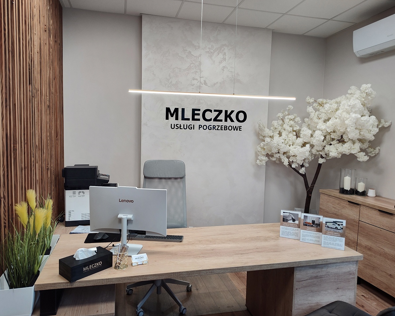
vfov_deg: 58.8
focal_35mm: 24
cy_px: 158
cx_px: 190
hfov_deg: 70.3
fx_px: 281
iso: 200
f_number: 1.88
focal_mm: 5.56
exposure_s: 1/100
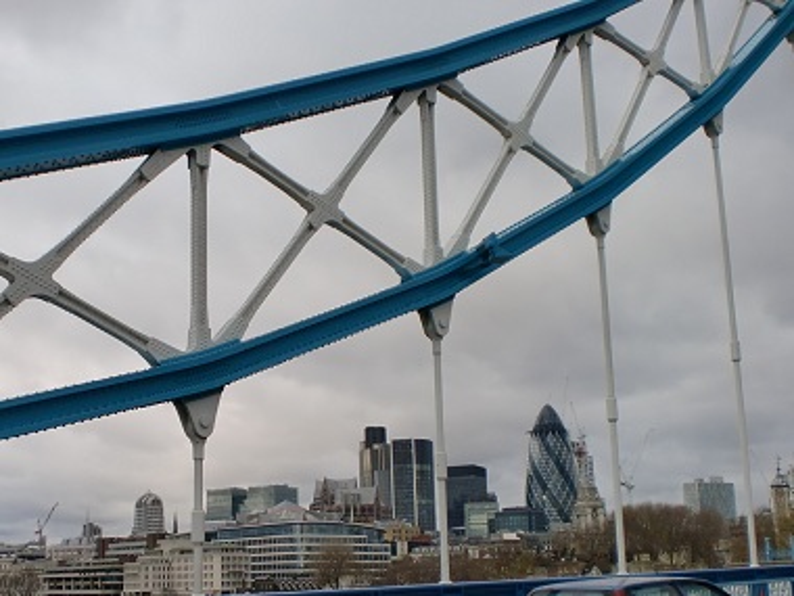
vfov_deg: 40.7
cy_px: 298
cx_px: 397
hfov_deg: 52.6
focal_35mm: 35
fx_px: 803
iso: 64
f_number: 3.1
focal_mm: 6.3
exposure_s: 1/500
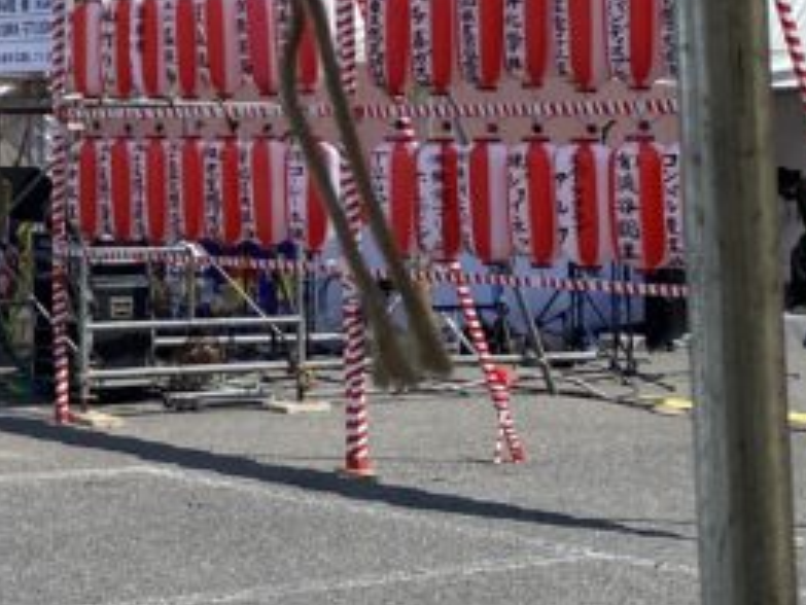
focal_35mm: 102
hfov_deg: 18.0
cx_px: -235
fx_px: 2376
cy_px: -80
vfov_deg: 14.2
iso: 32
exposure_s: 1/3731
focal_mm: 4.25
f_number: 1.8
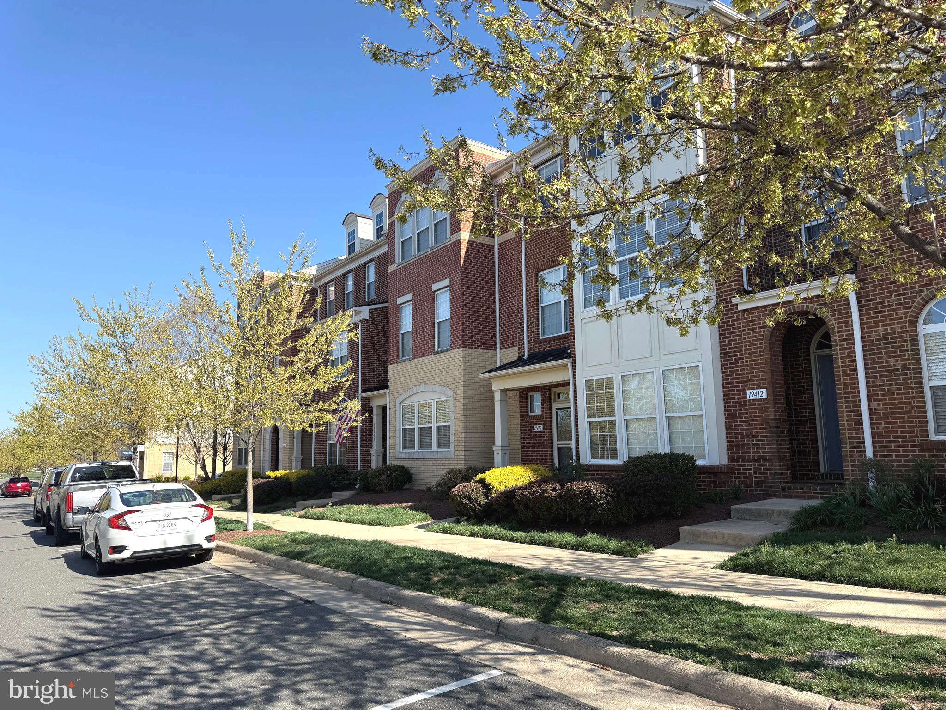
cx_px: 473
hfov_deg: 71.6
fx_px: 656
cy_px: 355
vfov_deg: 56.8
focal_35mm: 24
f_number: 1.78
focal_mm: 6.76
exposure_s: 1/2525
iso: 80
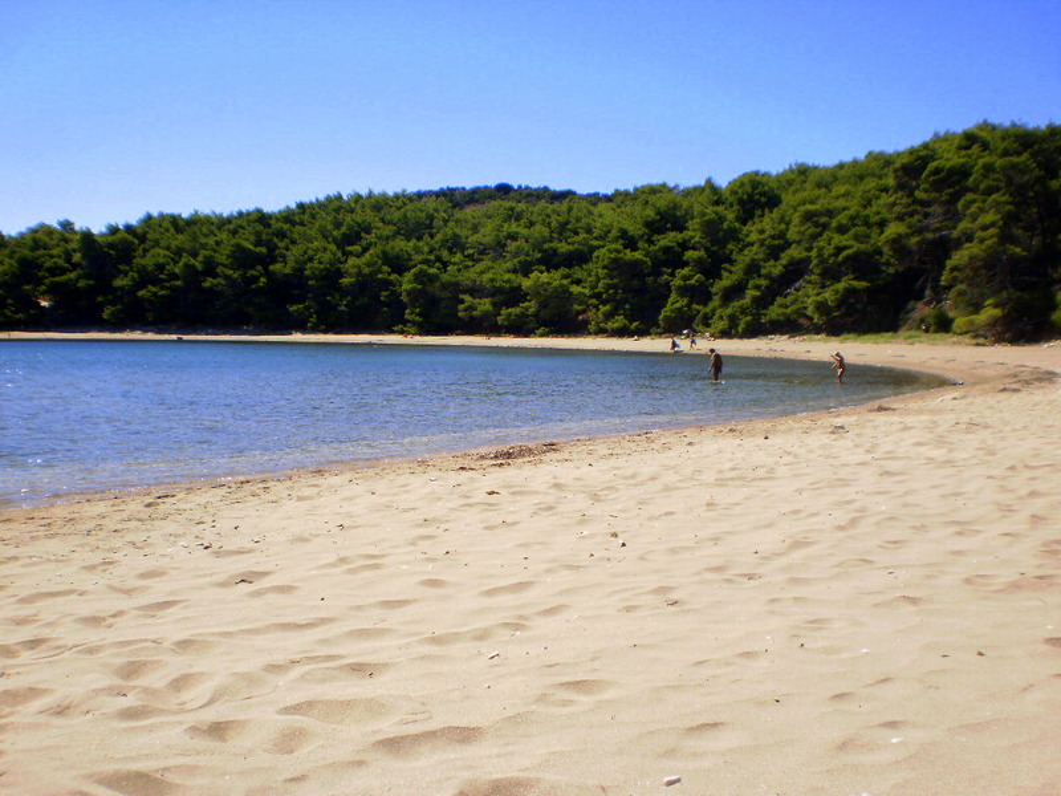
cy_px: 398
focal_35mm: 38
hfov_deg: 49.0
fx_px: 1165
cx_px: 530
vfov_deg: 37.7
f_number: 4.6
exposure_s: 1/1250
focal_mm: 6.3
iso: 100
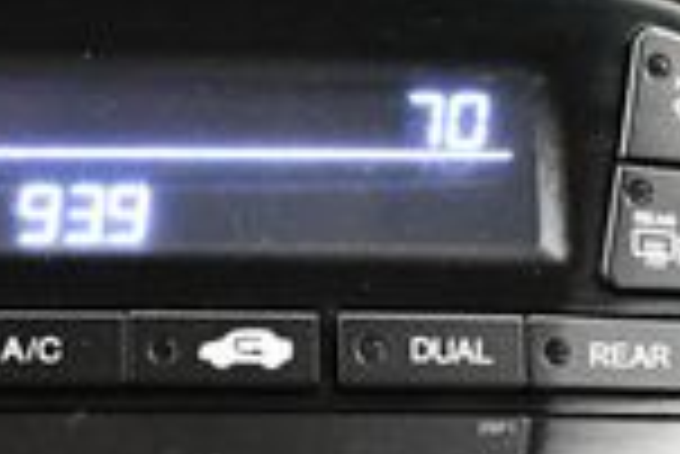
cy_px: 805
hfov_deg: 13.3
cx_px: 81
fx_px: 2893
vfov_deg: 8.6
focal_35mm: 153
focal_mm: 18
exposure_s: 1/60
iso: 3200
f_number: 3.5
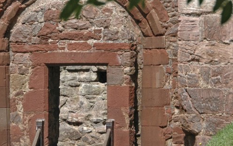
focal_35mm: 479
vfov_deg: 2.7
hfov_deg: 4.4
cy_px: 72
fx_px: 3041
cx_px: 72
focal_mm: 95
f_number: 7.1
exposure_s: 1/800
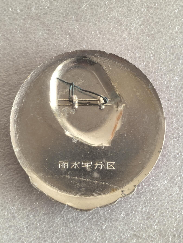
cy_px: 122
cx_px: 92
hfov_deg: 15.6
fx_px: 670
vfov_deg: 20.7
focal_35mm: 95
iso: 200
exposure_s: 1/50
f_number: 3
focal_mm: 14.6
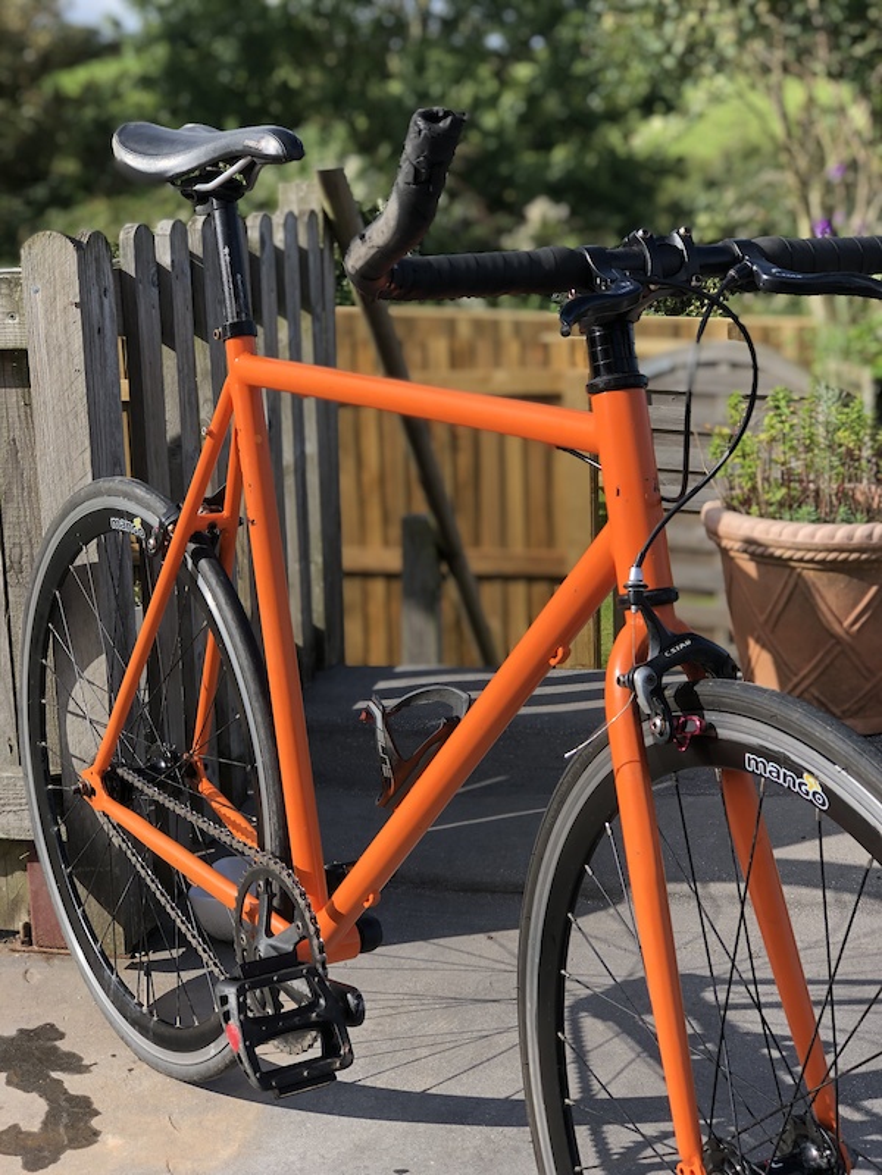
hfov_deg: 25.7
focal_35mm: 57
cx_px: 441
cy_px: 588
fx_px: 1936
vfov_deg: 33.8
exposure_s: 1/392
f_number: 2.8
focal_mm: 6.6
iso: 20
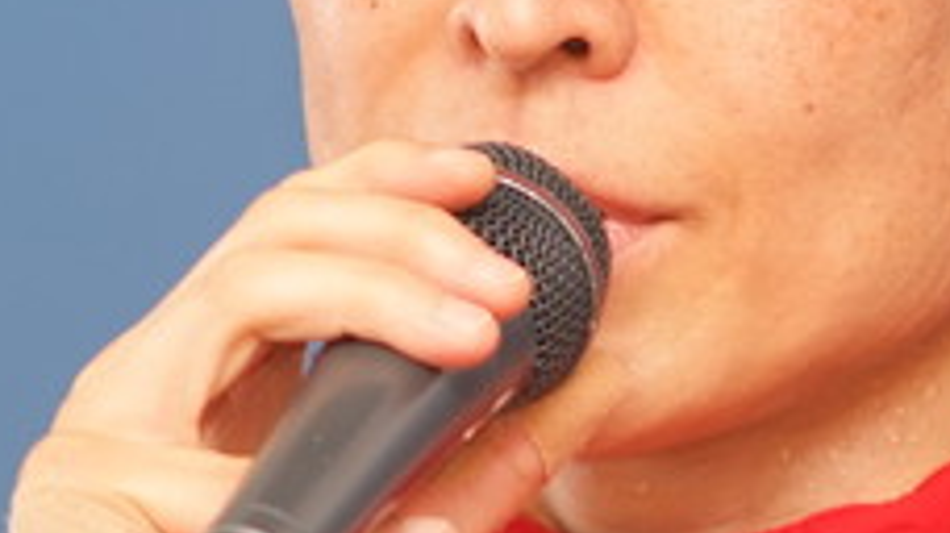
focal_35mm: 894
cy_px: 108
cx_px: 508
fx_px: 22509
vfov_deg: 1.4
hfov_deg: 2.4
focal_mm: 180
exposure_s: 1/125
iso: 400
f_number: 2.8
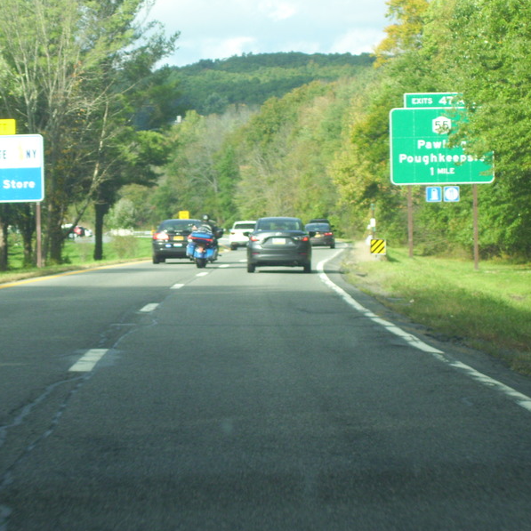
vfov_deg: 13.6
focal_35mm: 128
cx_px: 192
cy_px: 267
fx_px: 2221
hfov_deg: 13.6
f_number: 4.6
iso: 200
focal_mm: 18
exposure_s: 1/250
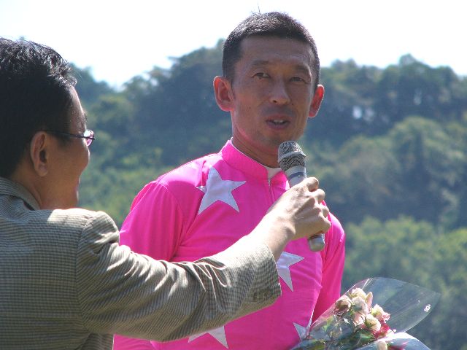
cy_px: 175
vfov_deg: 5.3
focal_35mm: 278
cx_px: 234
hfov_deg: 7.1
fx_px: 3750
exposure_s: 1/500
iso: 50
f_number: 6.5
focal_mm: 46.3
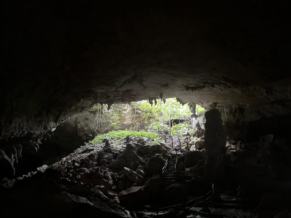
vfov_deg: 51.4
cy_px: 110
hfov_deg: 65.3
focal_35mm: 27
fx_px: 227
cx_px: 147
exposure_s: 1/19
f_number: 1.6
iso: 1000
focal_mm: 5.1
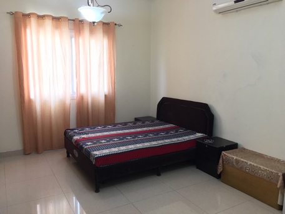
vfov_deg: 48.2
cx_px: 142
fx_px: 239
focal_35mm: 29
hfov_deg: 61.6
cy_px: 107
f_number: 2.2
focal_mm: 4.15
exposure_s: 1/33
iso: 200
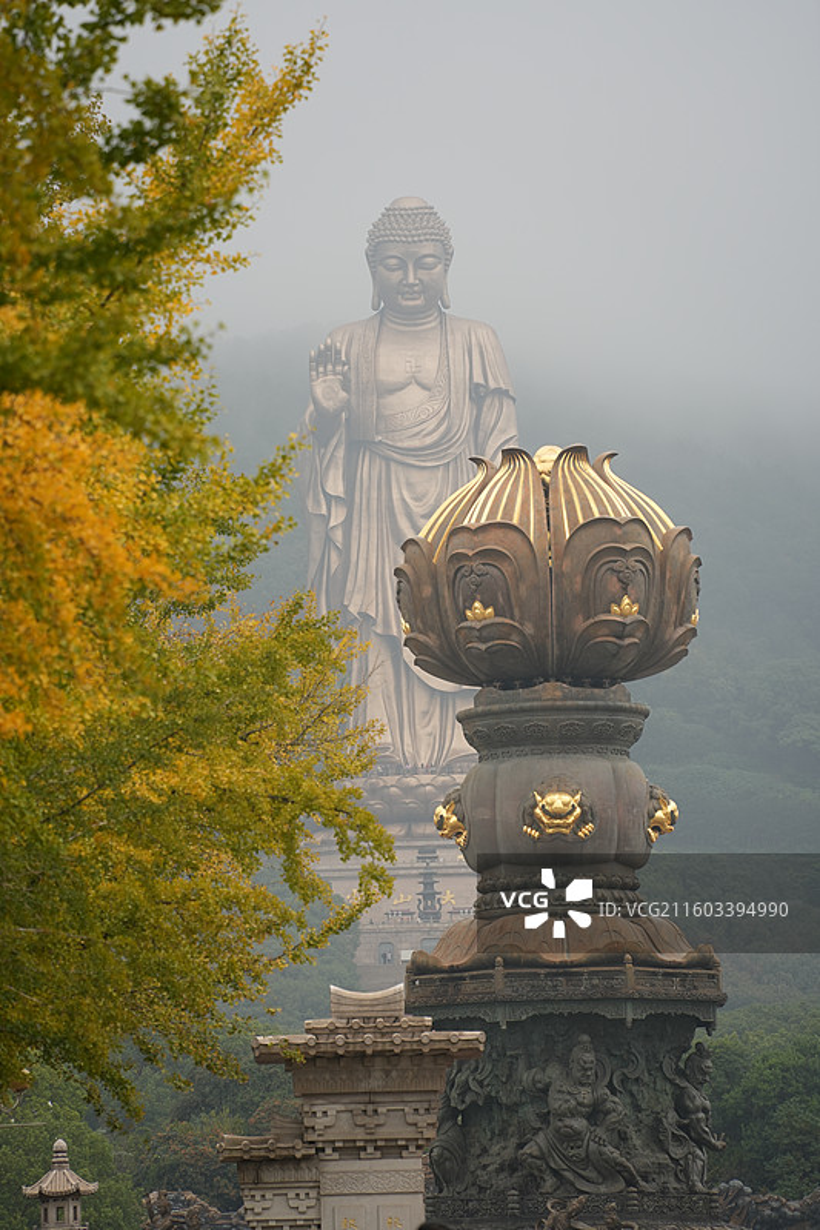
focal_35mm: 200
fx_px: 6836
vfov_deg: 10.3
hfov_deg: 6.9
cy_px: 615
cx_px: 410
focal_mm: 200
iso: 250
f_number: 5.6
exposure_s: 1/200
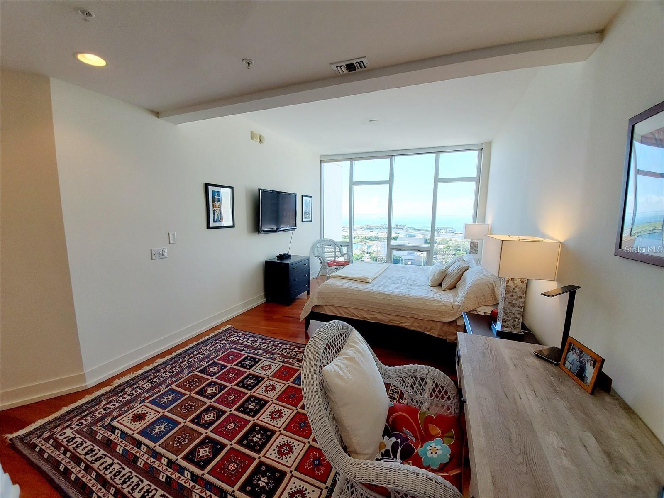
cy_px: 249
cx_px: 332
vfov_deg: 89.9
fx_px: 249
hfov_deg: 106.2
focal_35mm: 13
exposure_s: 1/175
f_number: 2.2
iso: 50
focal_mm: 1.8
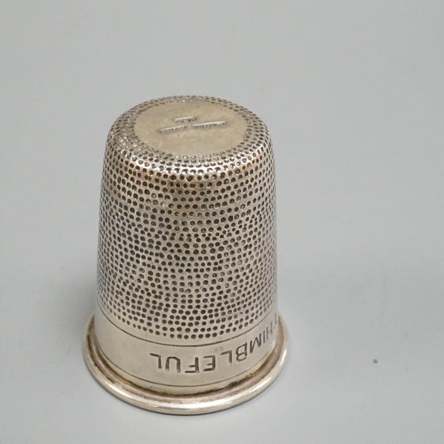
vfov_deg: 29.6
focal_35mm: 58
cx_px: 169
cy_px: 223
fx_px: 842
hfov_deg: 29.4
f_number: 22
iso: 5000
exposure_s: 1/60
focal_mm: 30
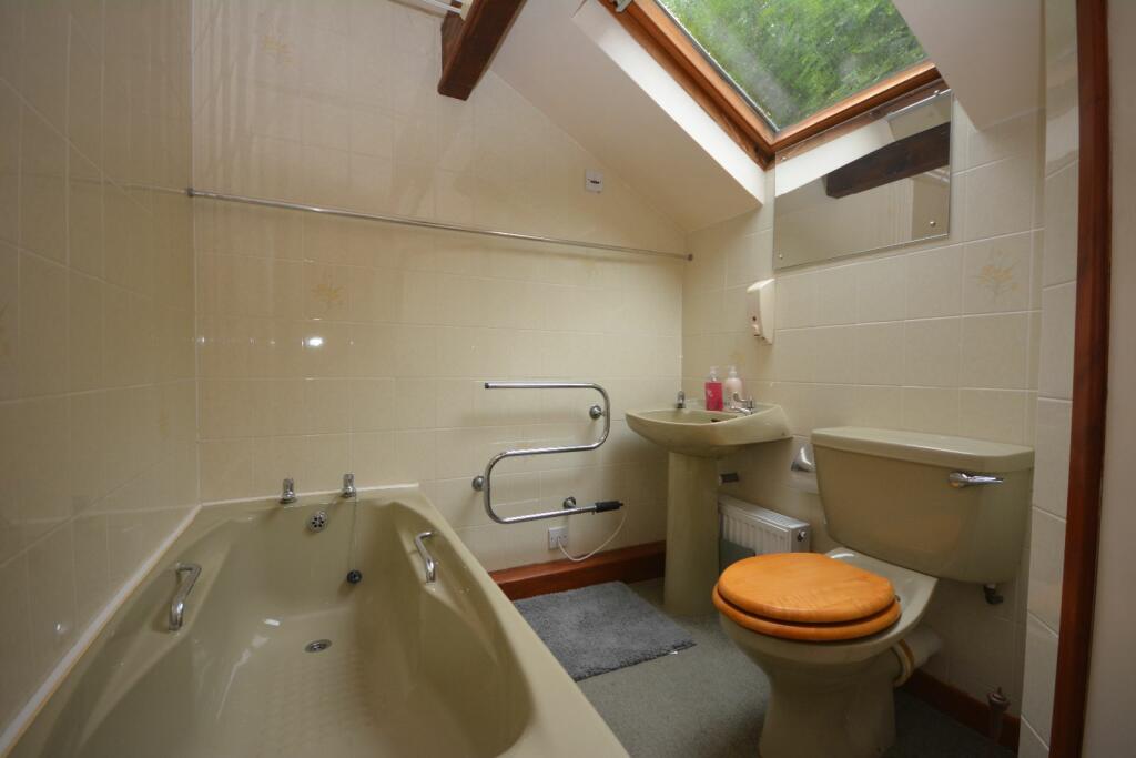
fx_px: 473
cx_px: 568
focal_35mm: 15
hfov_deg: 100.4
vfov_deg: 77.3
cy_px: 379
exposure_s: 1/60
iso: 450
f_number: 4
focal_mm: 10
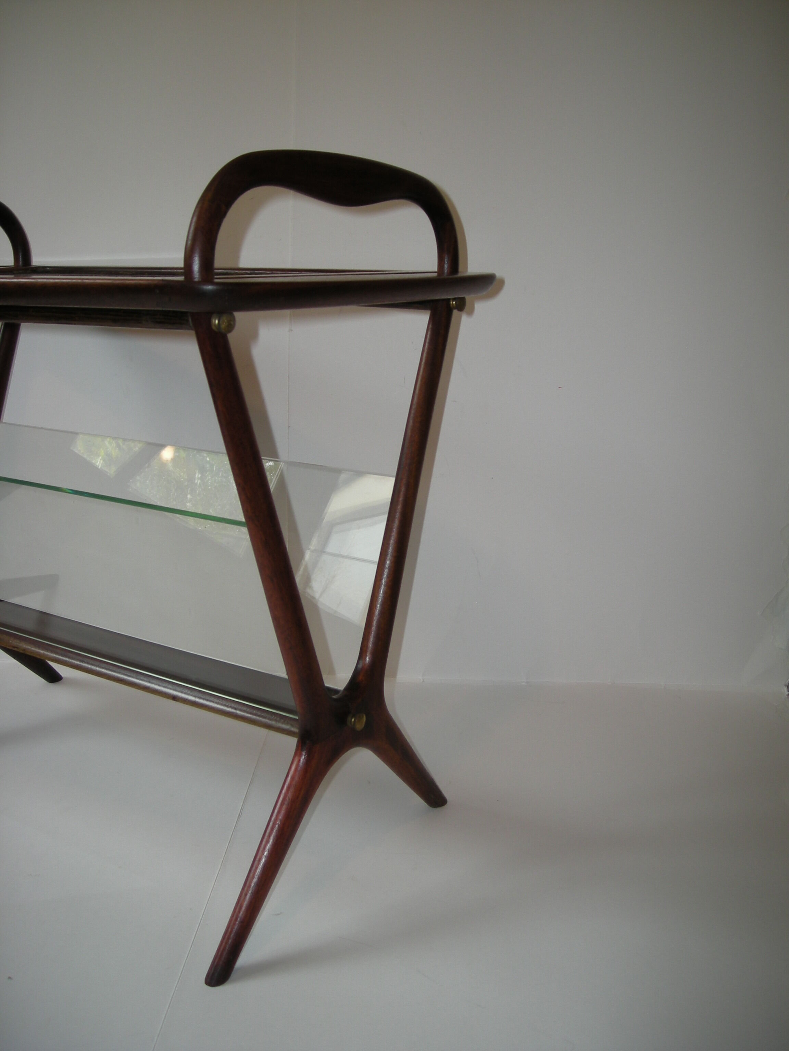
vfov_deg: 52.6
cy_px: 526
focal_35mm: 35
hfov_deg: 40.7
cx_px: 394
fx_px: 1064
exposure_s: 1/48.4
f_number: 2.8
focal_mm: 5.7
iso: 50
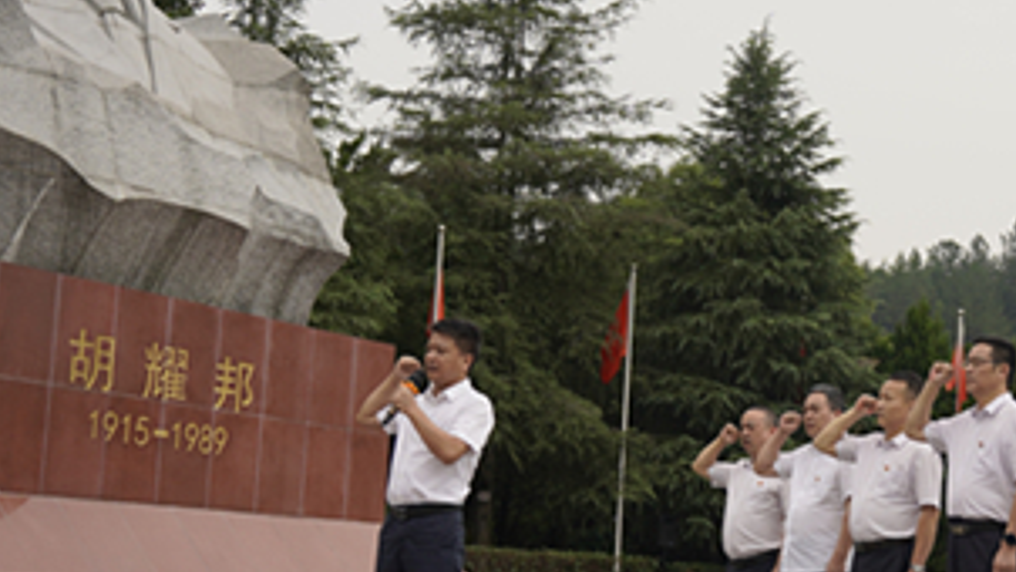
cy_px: 323
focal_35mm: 67
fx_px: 1805
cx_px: 910
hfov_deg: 30.1
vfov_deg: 18.0
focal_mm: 28
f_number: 4.5
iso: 100
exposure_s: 1/640
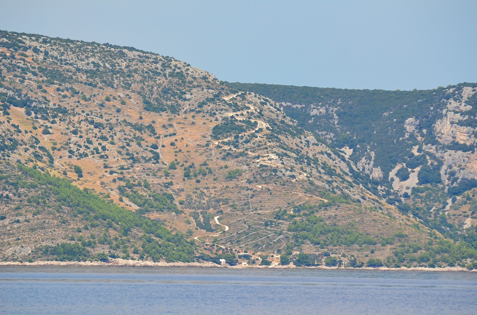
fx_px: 3668
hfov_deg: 7.4
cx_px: 238
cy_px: 158
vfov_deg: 4.9
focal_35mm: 278
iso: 400
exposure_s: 1/2000
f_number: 5.6
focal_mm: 185
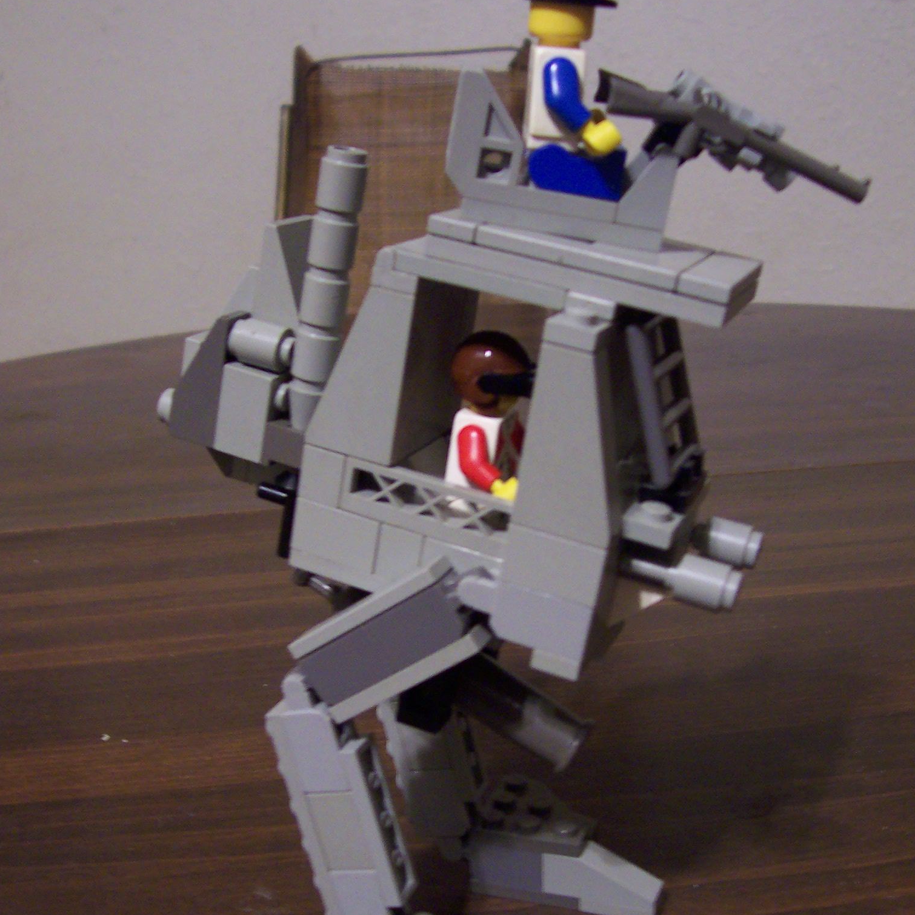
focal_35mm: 44
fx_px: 1316
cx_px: 461
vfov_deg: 38.1
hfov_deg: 38.3
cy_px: 570
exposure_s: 1/8
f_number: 2.8
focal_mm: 5.6
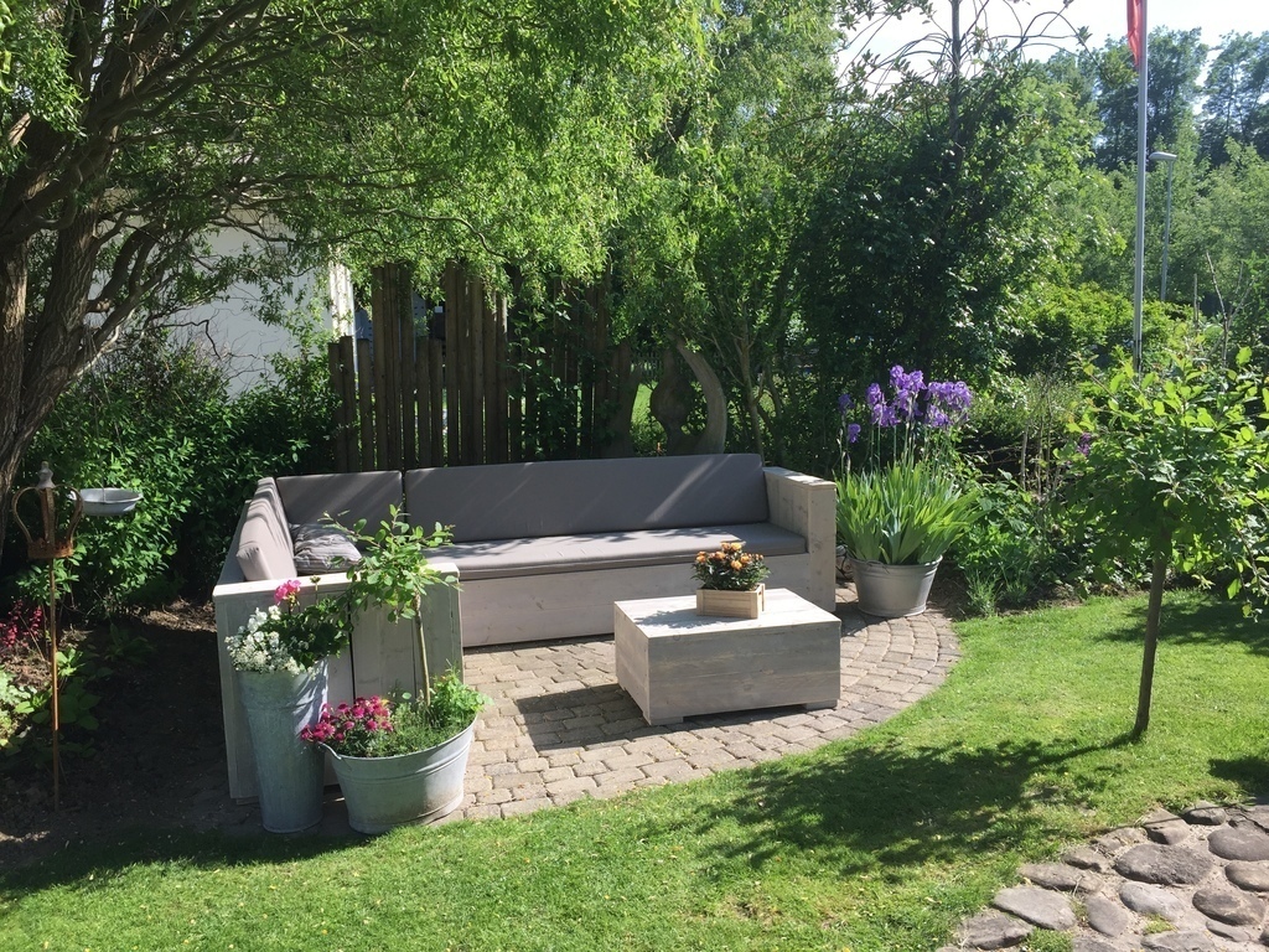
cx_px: 634
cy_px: 476
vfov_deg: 48.2
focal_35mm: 29
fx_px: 1063
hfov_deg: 61.7
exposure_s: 1/842
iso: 32
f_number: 2.2
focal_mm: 4.15
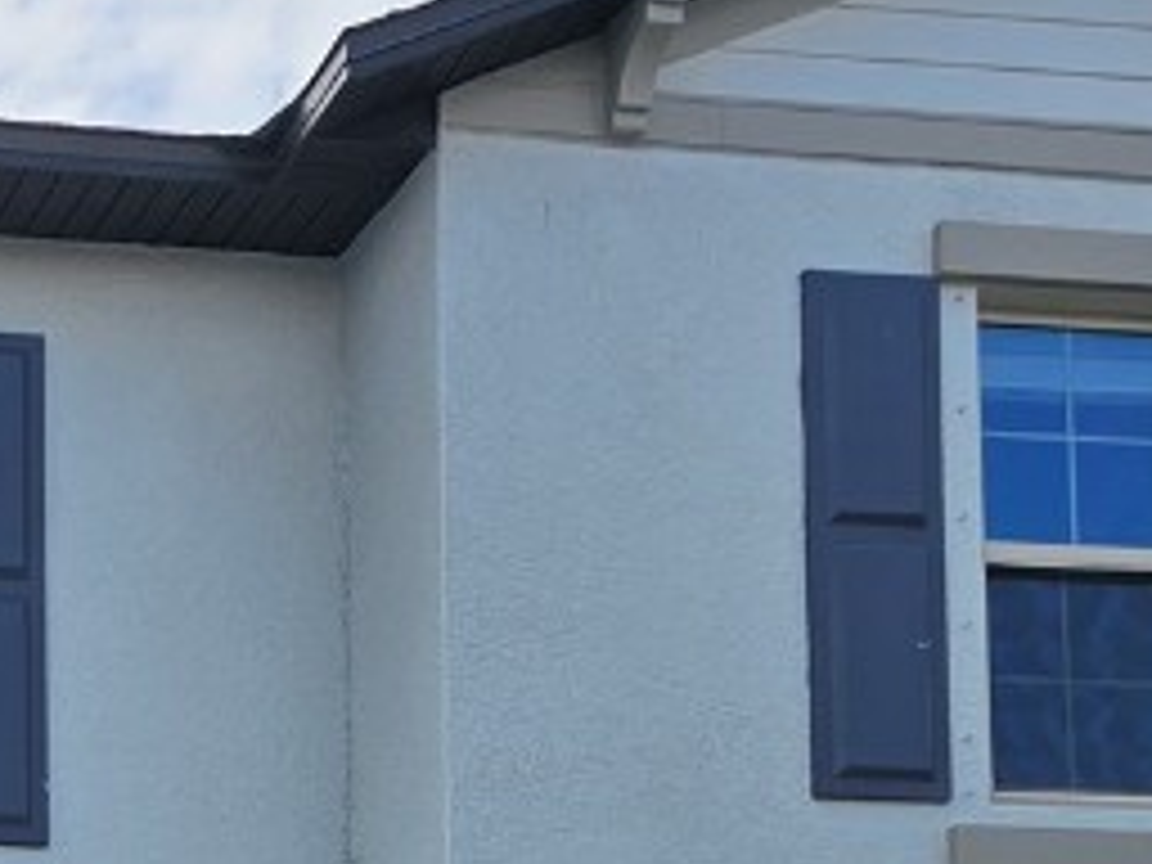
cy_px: 1598
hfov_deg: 19.2
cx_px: -464
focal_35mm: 92
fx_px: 3062
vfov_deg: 14.1
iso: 10
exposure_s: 1/659
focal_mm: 6.3
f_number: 1.7
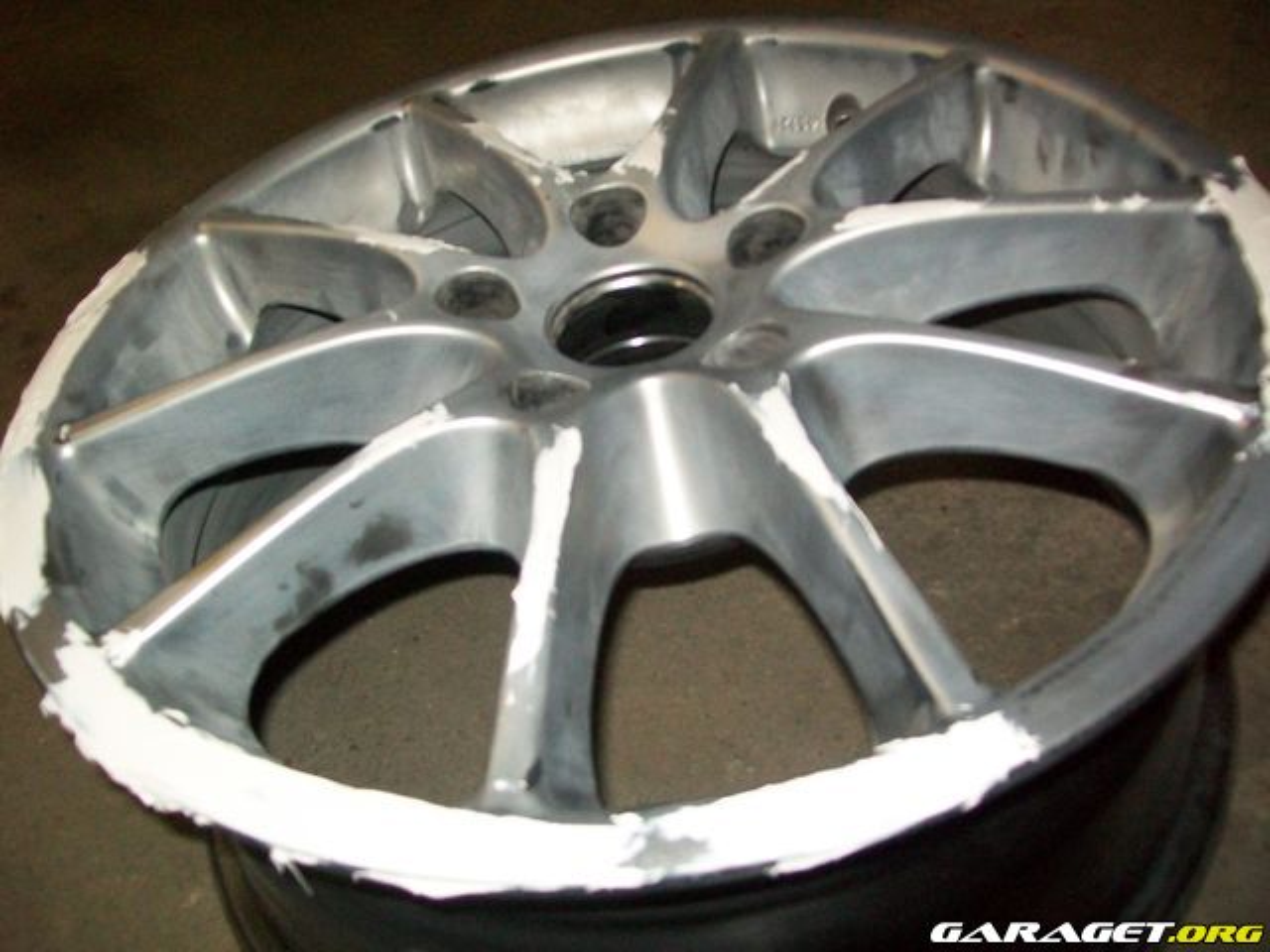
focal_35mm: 36
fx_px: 1321
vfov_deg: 39.7
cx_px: 635
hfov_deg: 51.4
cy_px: 476
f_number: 2.7
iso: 200
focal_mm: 6
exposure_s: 1/125
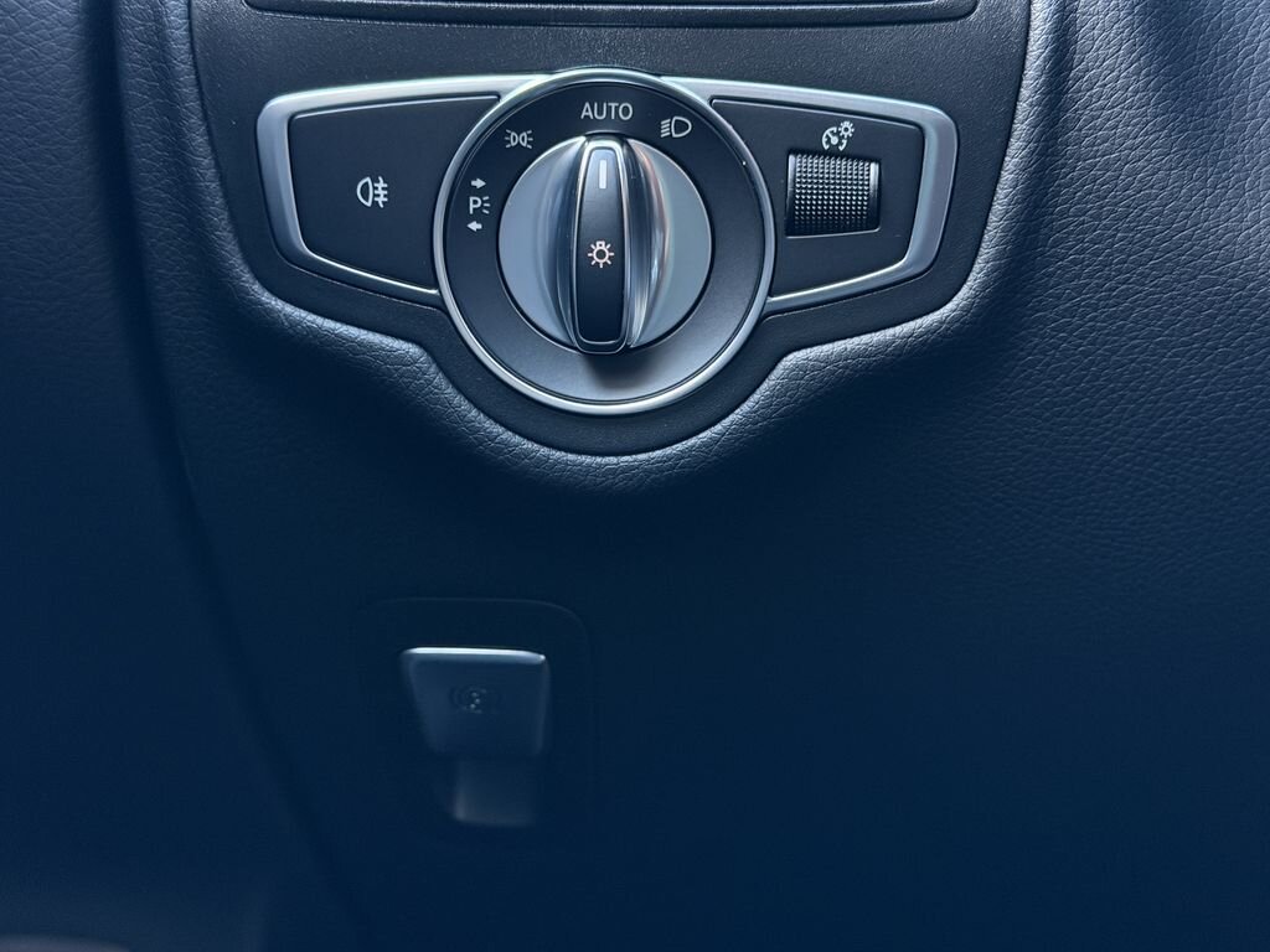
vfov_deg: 30.3
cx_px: 635
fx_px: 1761
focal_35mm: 48
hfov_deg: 39.7
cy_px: 476
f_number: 1.78
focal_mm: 6.76
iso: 800
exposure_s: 1/121
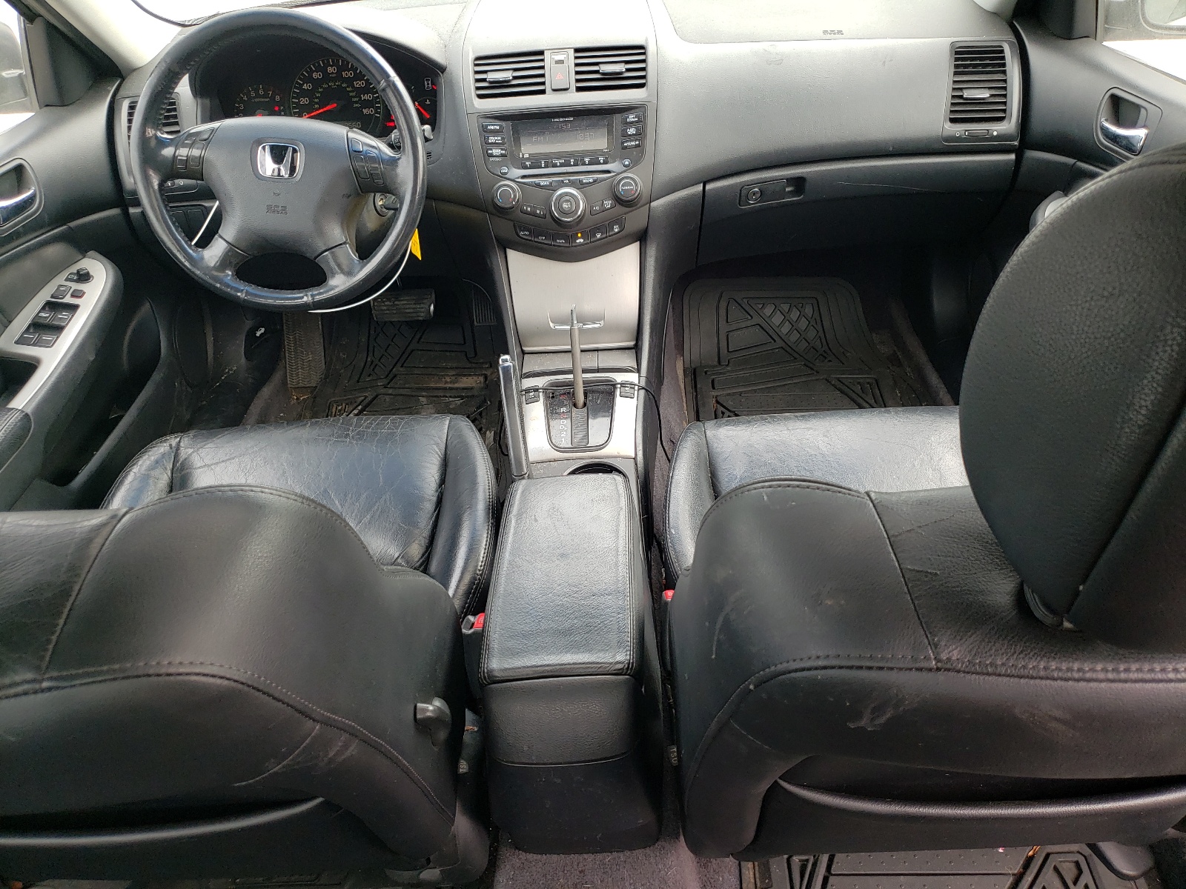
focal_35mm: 26
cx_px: 593
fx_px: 891
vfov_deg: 53.1
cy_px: 444
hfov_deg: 67.3
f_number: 1.5
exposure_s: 1/179
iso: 50
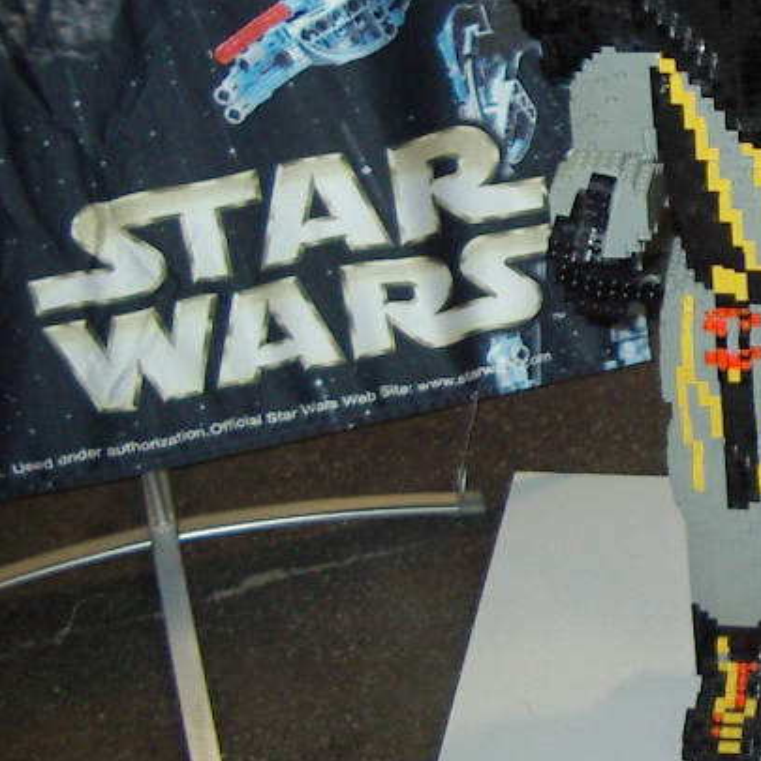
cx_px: 900
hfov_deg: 19.3
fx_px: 2114
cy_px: 224
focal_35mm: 85
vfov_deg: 20.3
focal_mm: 5.8
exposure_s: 1/60
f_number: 2.6
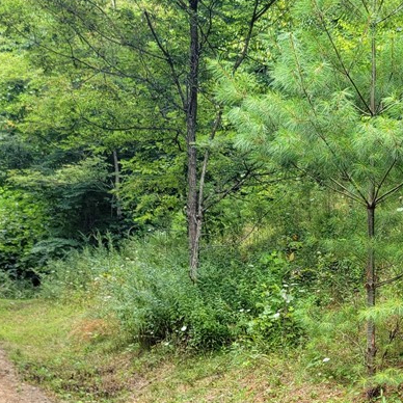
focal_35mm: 56
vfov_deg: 29.7
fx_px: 738
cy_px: 331
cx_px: 420
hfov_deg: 28.3
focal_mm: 6.7
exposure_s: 1/119
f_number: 1.8
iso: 40
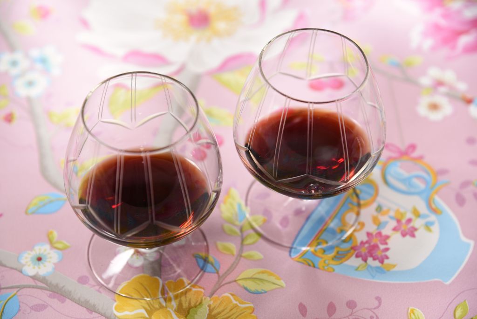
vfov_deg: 11.4
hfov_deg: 17.1
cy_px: 160
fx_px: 1591
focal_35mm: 120
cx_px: 238
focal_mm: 120
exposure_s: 1/60
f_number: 5.6
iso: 100
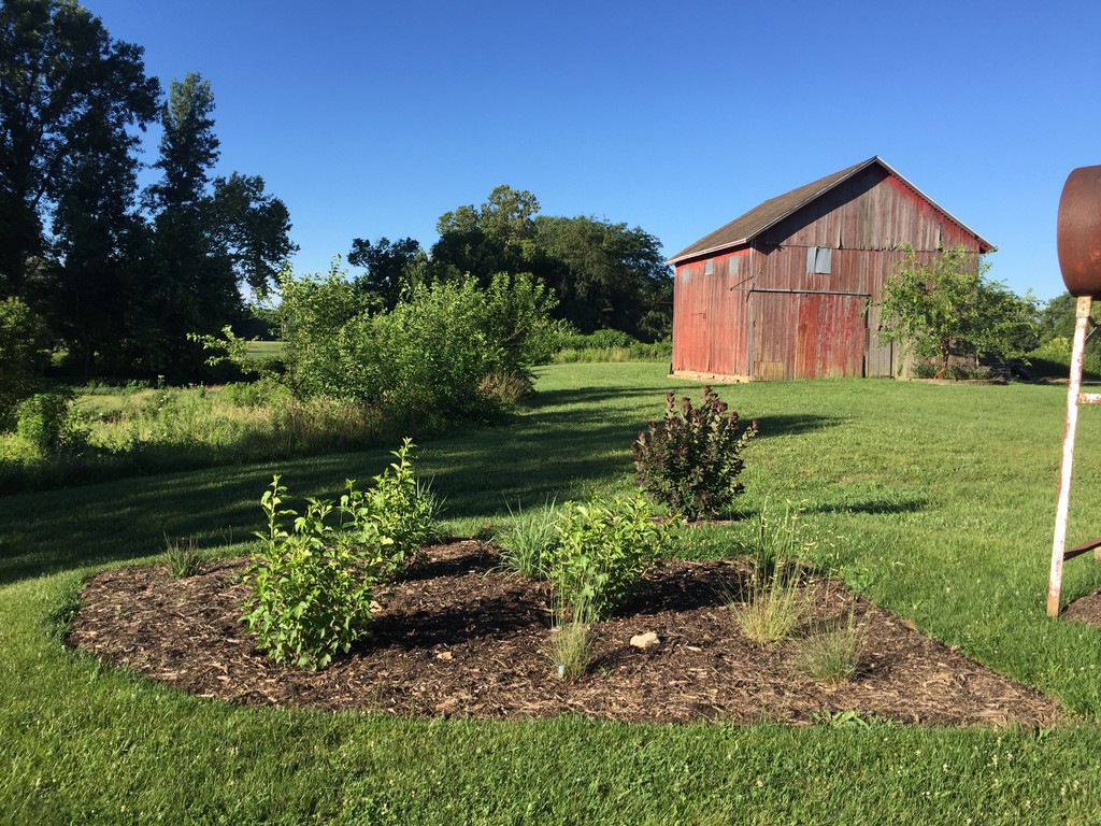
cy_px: 413
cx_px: 550
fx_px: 922
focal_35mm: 29
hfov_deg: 61.7
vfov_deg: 48.2
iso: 32
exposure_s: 1/1130
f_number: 2.2
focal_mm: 4.15
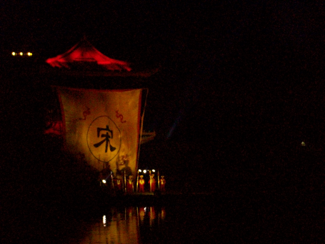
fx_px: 958
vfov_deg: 14.5
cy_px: 122
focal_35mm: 102
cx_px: 162
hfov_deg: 19.3
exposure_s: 1/125
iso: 640
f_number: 5.1
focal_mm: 17.1
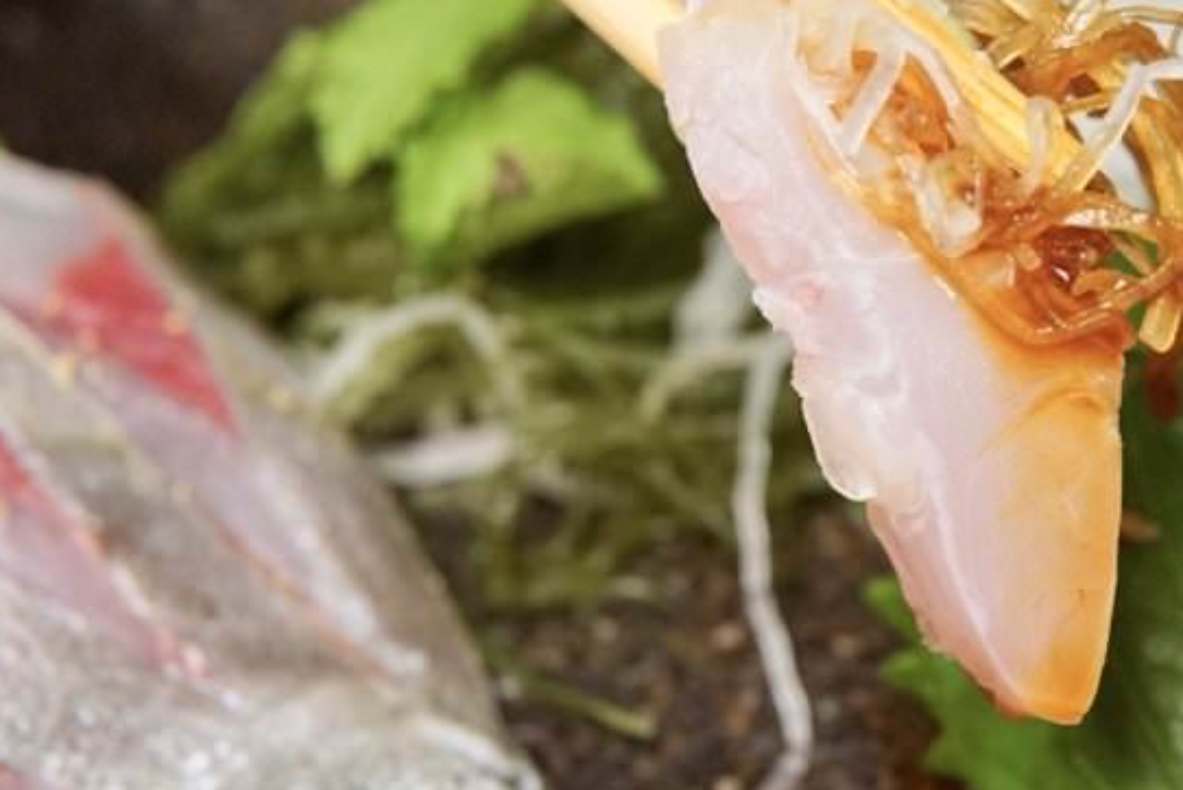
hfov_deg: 24.1
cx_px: 921
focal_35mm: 83
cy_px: 306
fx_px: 2729
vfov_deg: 16.5
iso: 1250
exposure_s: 1/160
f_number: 4
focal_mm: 30
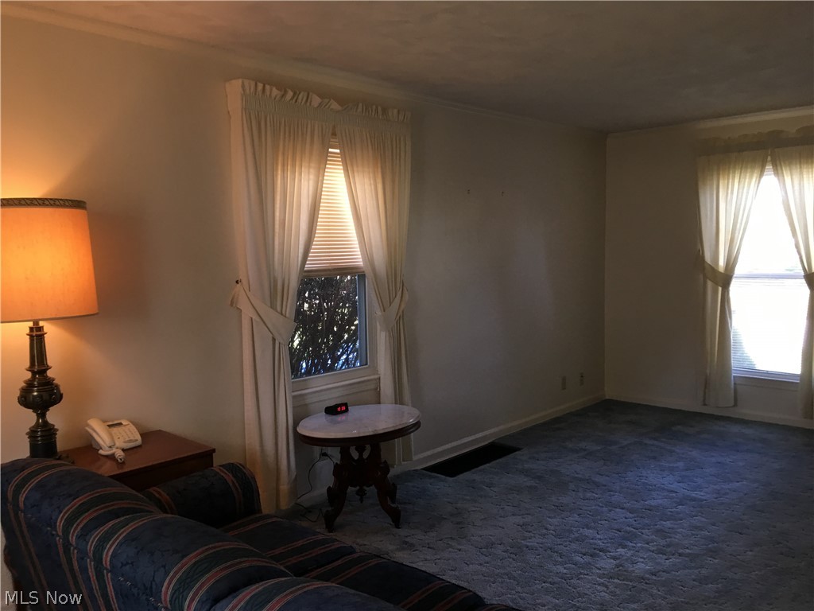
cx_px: 407
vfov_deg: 48.2
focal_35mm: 29
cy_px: 306
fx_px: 682
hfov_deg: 61.7
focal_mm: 4.15
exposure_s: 1/15
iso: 32
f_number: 2.2
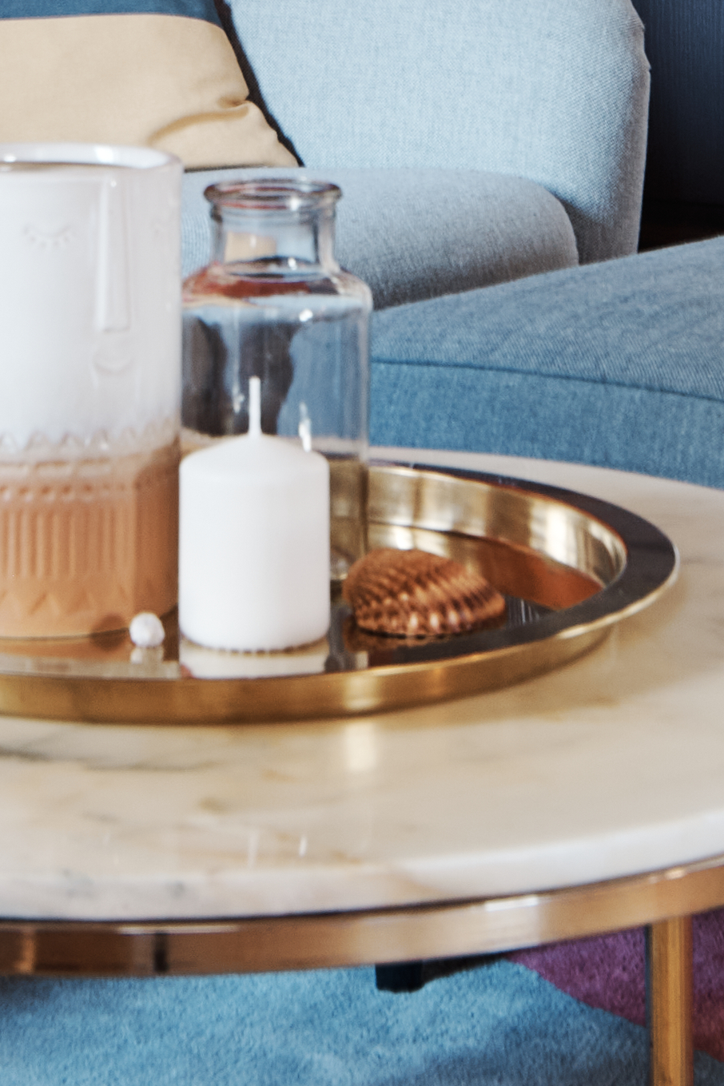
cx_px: 388
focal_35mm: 112
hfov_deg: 12.2
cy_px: -1170
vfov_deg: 14.6
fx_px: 3378
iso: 100
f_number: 8
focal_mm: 19
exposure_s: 1
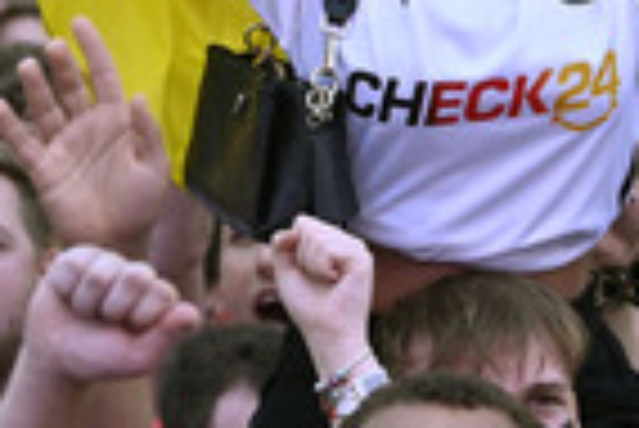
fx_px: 11265
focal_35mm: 634
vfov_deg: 2.2
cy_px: -194
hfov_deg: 3.2
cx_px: 488
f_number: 6.3
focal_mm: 200
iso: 4000
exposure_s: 1/500
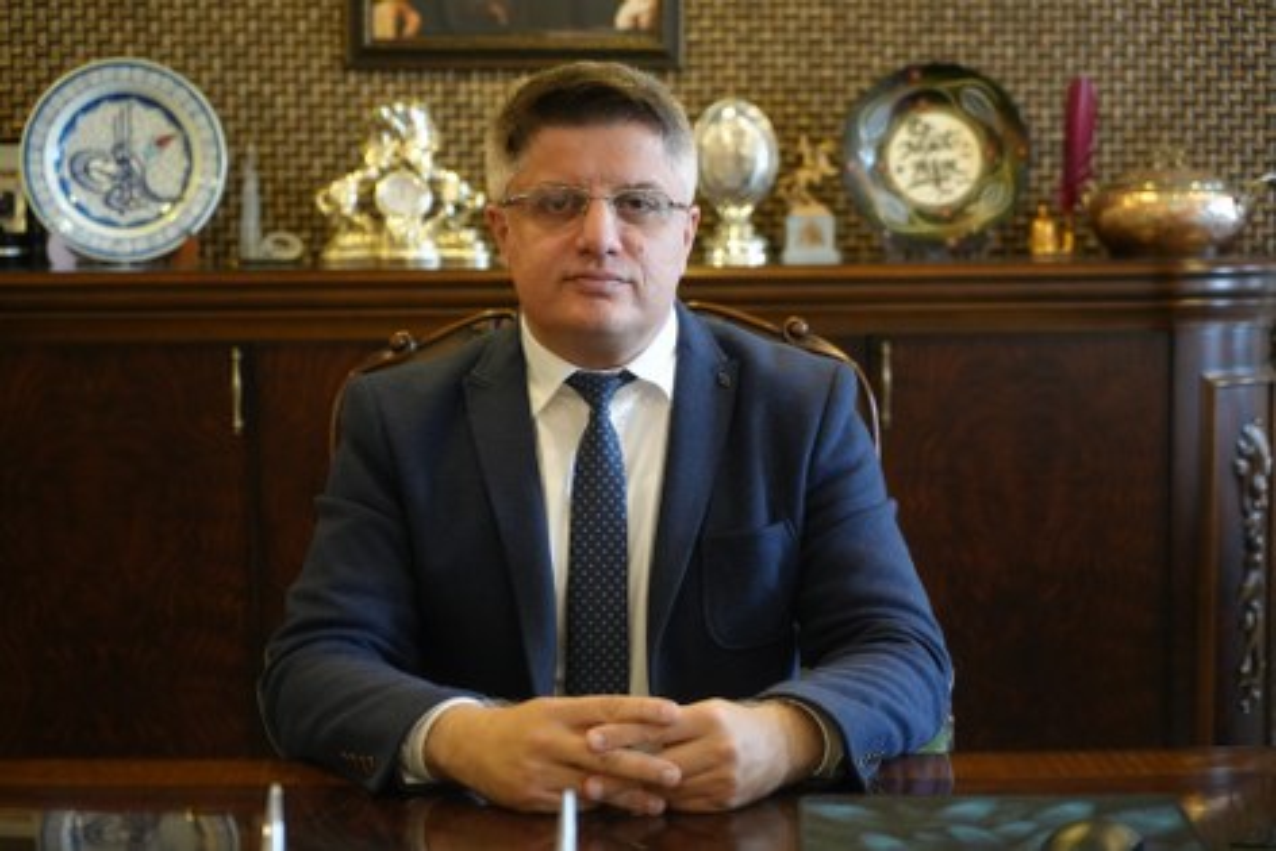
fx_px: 2482
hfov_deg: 28.8
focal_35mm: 70
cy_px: 426
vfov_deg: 19.5
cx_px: 638
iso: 5000
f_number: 4
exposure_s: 1/80
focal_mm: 70
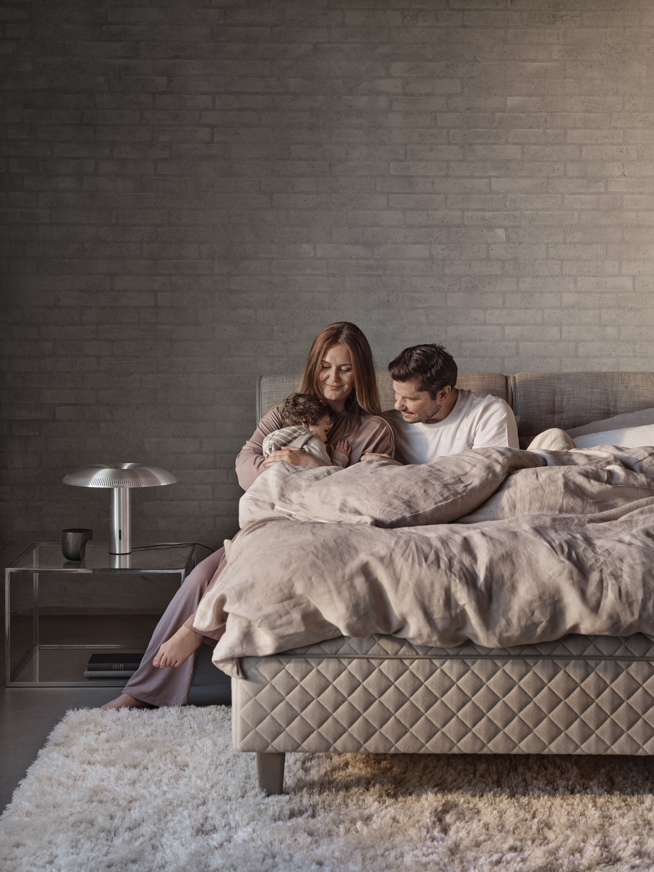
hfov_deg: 23.3
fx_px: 1587
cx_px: 327
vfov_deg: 30.7
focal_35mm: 63
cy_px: 436
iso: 800
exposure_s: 1/80
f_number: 7.1
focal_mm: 80
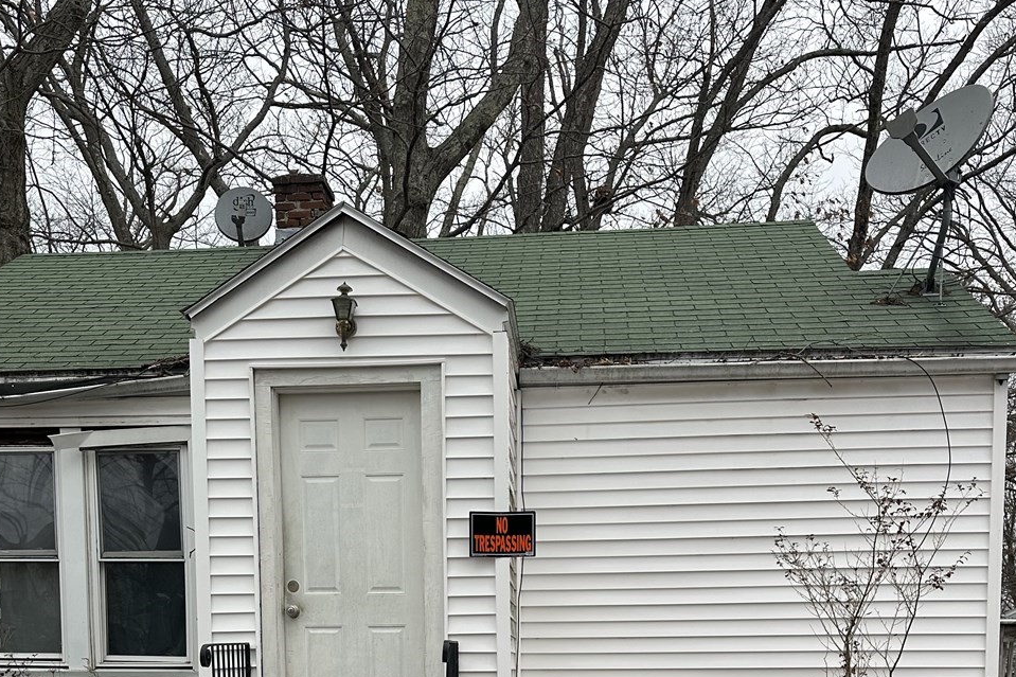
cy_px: 767
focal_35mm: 40
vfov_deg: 29.6
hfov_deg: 48.4
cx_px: 444
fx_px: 1129
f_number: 1.78
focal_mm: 6.86
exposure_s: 1/879
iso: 80
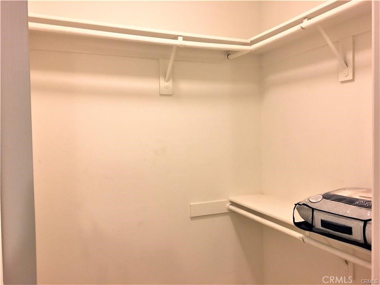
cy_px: 142
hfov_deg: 61.7
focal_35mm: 29
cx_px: 190
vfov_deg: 48.2
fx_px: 318
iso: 160
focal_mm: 4.15
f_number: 2.2
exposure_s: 1/30
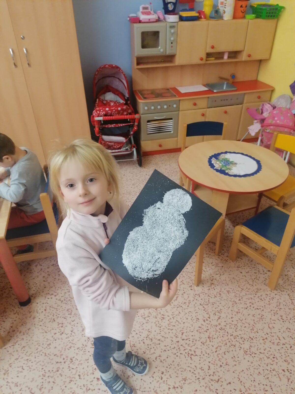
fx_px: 307
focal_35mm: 27
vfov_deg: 65.3
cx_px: 148
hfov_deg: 51.4
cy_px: 197
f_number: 1.8
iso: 250
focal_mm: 4.75
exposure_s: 1/33.3
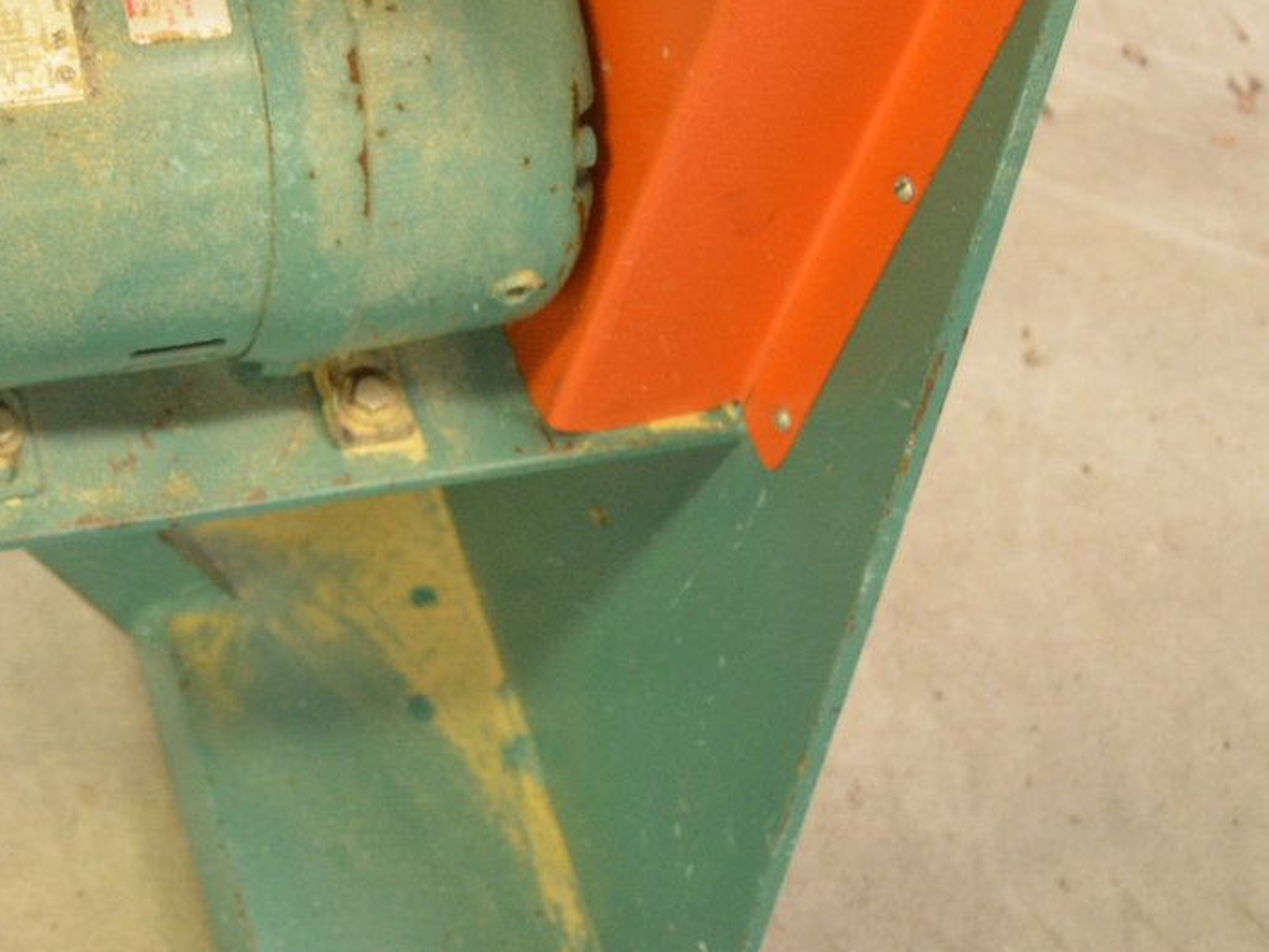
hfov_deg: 23.8
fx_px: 2859
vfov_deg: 18.4
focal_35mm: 78
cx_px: -26
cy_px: -6
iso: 1400
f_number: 4
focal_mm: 22
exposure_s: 1/60
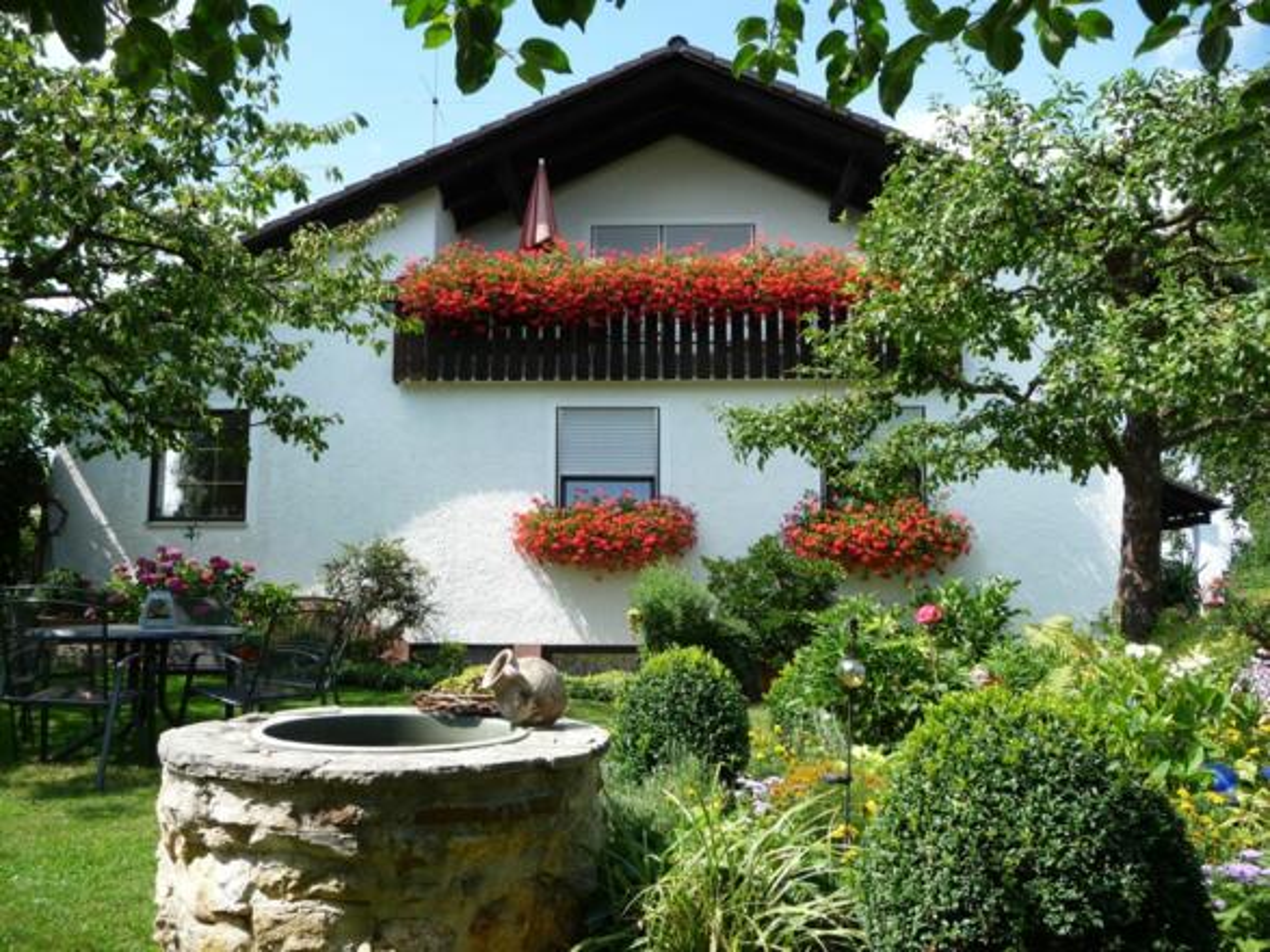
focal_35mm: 28
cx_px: 635
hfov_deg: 63.5
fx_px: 1027
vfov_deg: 49.7
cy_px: 476
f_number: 3.3
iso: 100
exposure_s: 1/500
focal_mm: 4.7
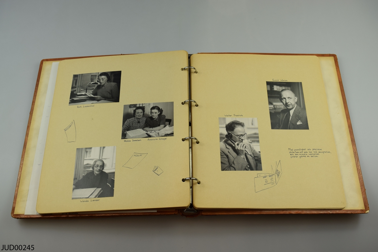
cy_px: 126
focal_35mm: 40
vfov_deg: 33.0
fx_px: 425
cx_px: 189
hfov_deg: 47.9
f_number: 8
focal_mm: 27
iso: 400
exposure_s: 1/250
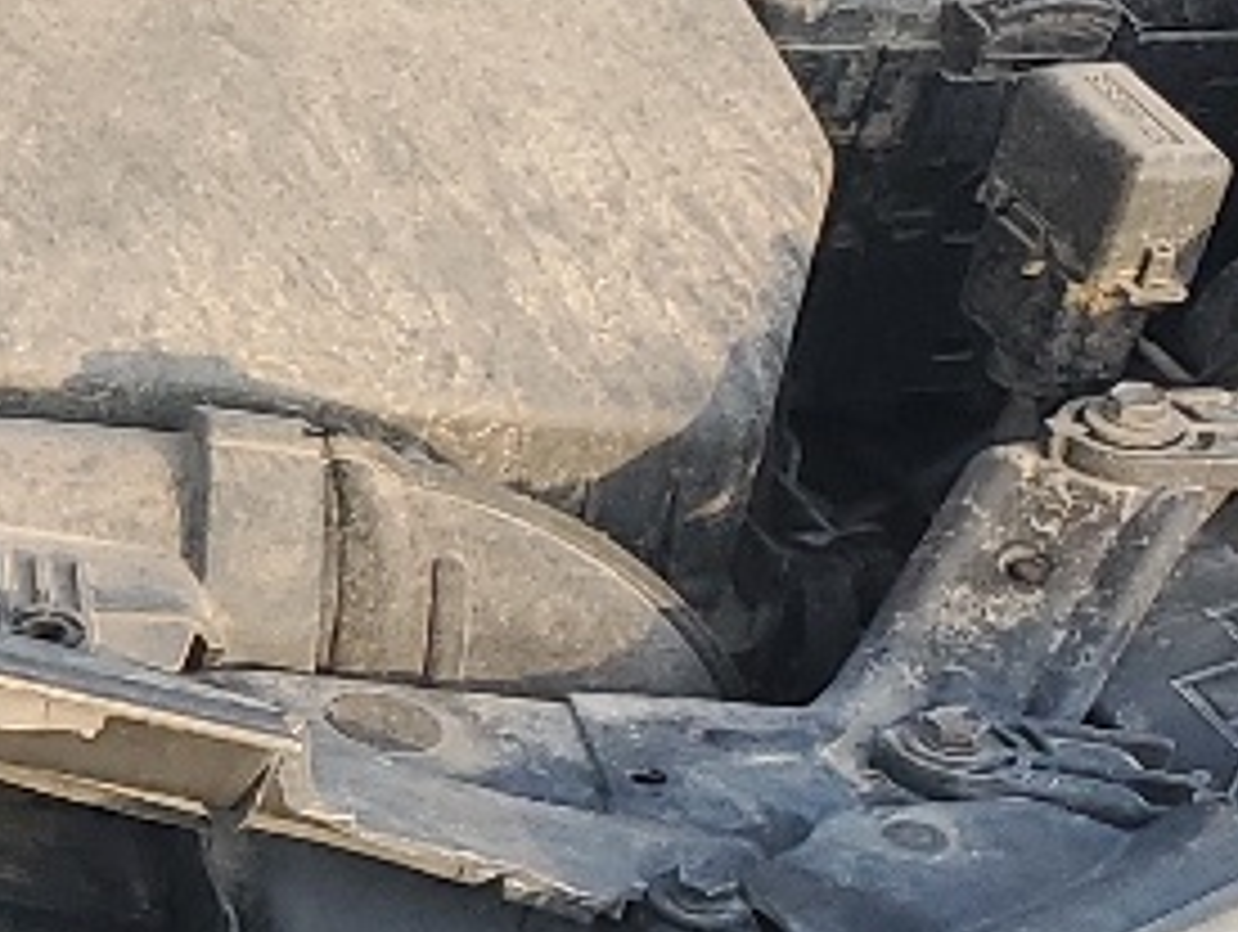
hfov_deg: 10.9
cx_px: -1783
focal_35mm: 151
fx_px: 5407
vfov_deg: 9.8
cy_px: 518
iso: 50
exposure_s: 1/270
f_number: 1.5
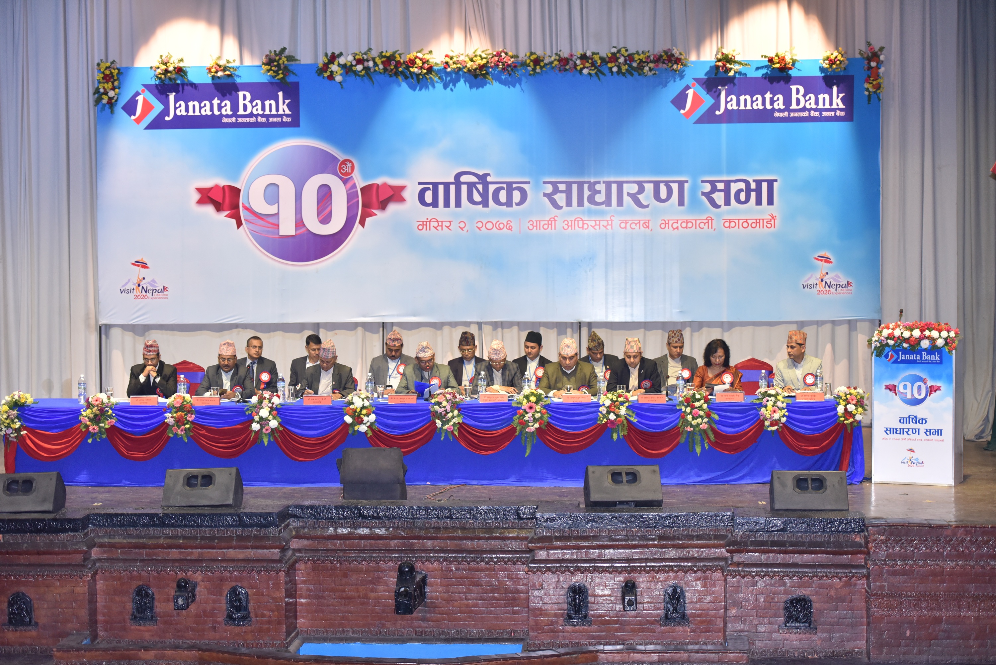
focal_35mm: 70
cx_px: 498
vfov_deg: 19.5
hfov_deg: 28.8
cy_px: 332
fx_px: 1937
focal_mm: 70
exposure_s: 1/125
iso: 1250
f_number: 2.8
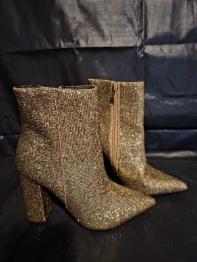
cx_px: 98
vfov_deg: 73.9
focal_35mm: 23
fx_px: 175
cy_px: 131
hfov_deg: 58.9
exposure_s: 1/20
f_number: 1.8
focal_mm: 5.54
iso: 1000
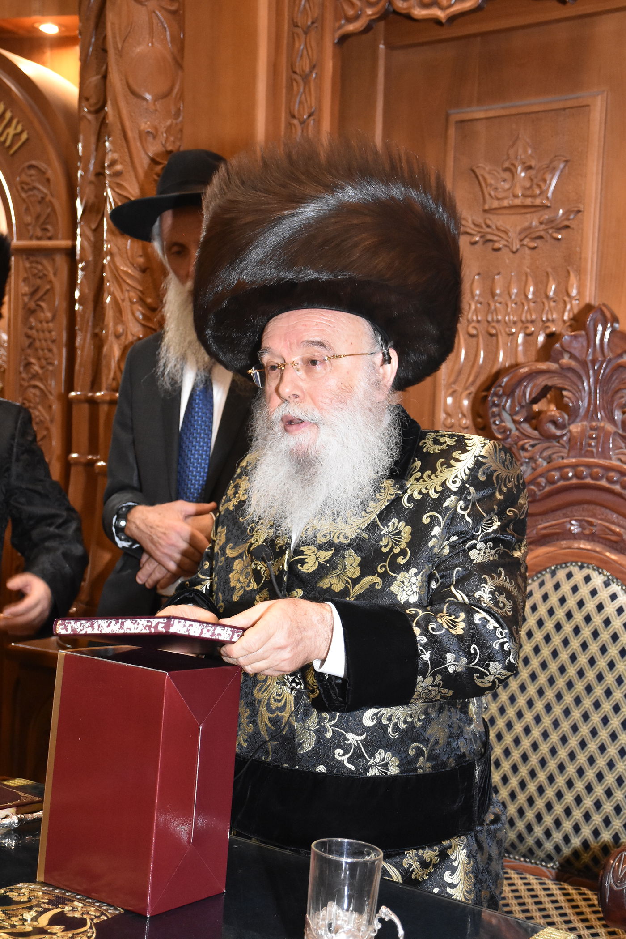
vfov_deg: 37.8
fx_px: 1368
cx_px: 313
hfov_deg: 25.8
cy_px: 470
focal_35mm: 52
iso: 3200
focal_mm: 35
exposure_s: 1/160
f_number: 6.3
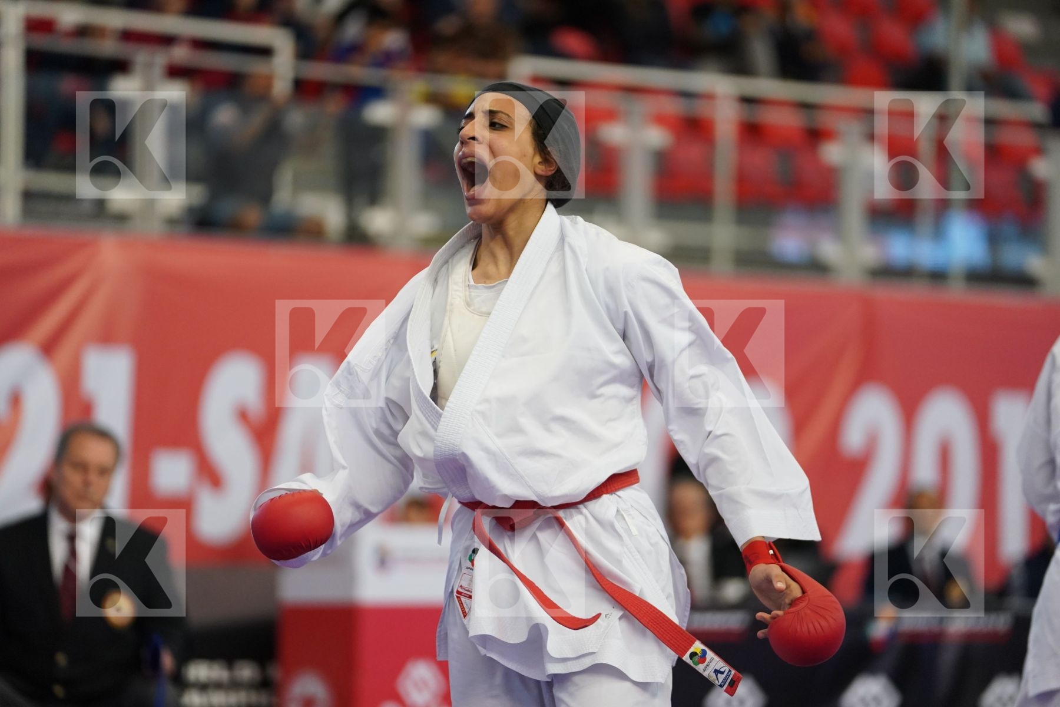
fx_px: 4946
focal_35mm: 168
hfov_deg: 12.2
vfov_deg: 8.2
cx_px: 530
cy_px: 354
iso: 2500
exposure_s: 1/1000
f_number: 2.8
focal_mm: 168
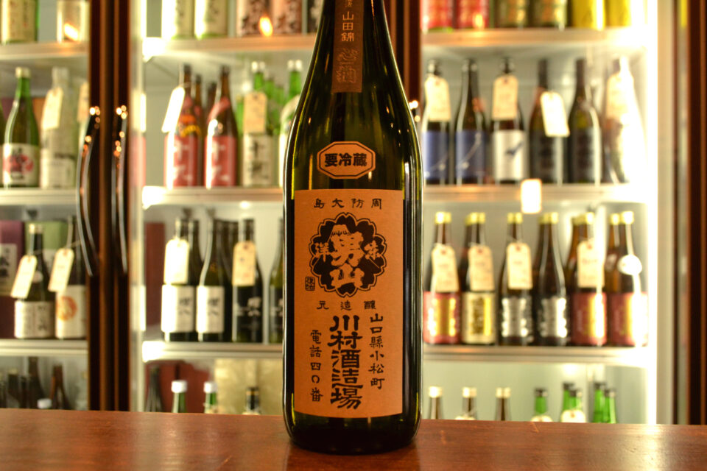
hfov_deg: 57.2
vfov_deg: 40.0
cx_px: 354
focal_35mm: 33
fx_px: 648
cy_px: 236
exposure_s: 1/125
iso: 1600
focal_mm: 22
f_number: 5.6
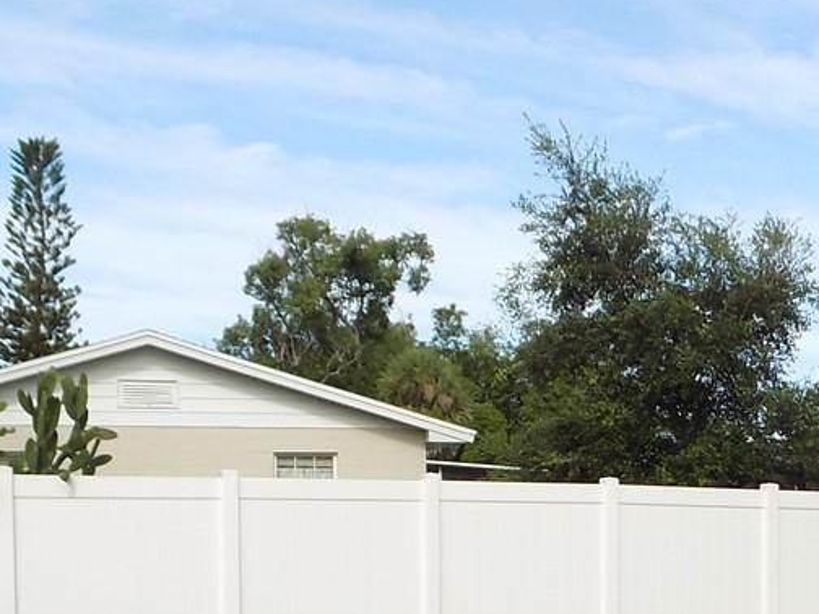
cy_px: 651
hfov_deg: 26.3
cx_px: 624
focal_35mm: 73
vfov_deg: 19.4
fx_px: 1727
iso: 80
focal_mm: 4
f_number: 3.1
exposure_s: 1/640
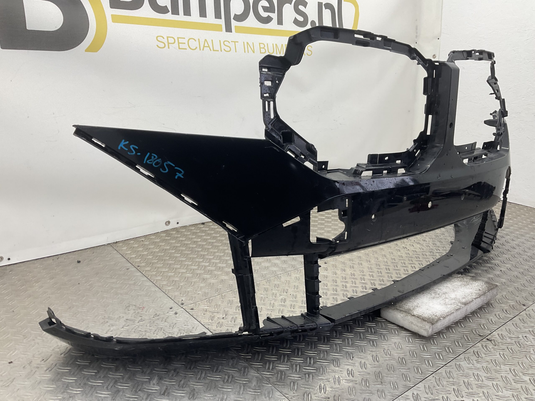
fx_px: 448
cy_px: 200
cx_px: 268
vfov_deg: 48.2
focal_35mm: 29
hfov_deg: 61.7
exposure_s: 1/120
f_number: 1.8
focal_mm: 3
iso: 32
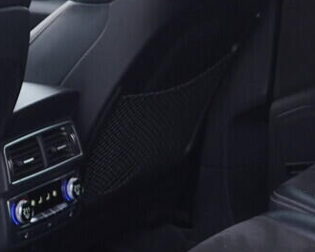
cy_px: 133
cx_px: 5
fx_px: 1379
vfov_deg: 10.4
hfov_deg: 12.9
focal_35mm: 148
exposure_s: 1/40
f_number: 2.8
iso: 250
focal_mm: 24
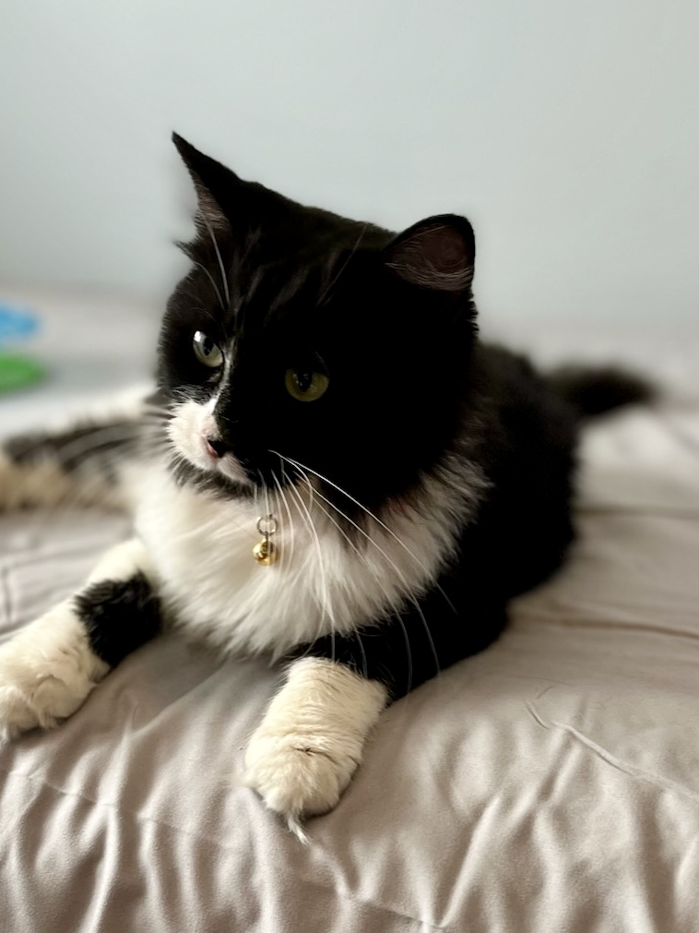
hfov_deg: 45.2
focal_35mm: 31
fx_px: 835
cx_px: 287
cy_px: 539
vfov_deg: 58.1
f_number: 1.6
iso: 64
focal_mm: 5.1
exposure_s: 1/60
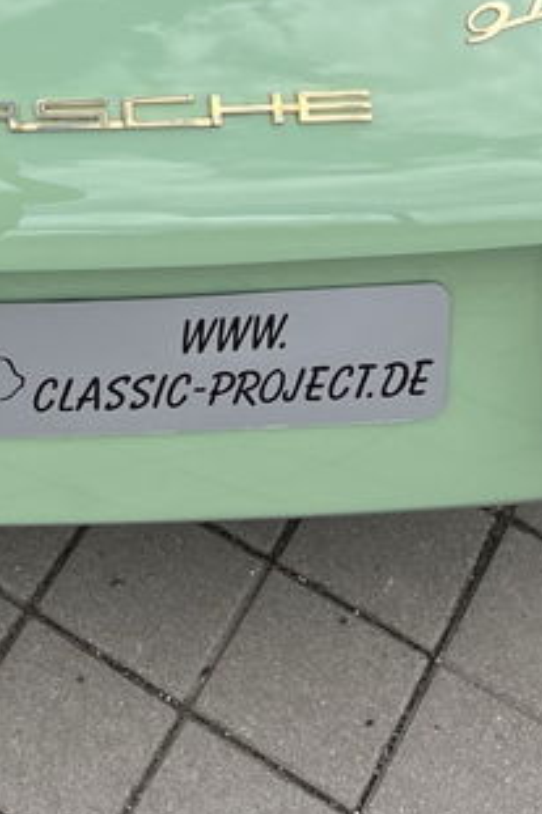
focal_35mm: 89
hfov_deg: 15.0
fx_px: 2012
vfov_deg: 19.8
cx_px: -26
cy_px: -408
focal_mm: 5.1
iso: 50
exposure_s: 1/2222
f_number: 1.6
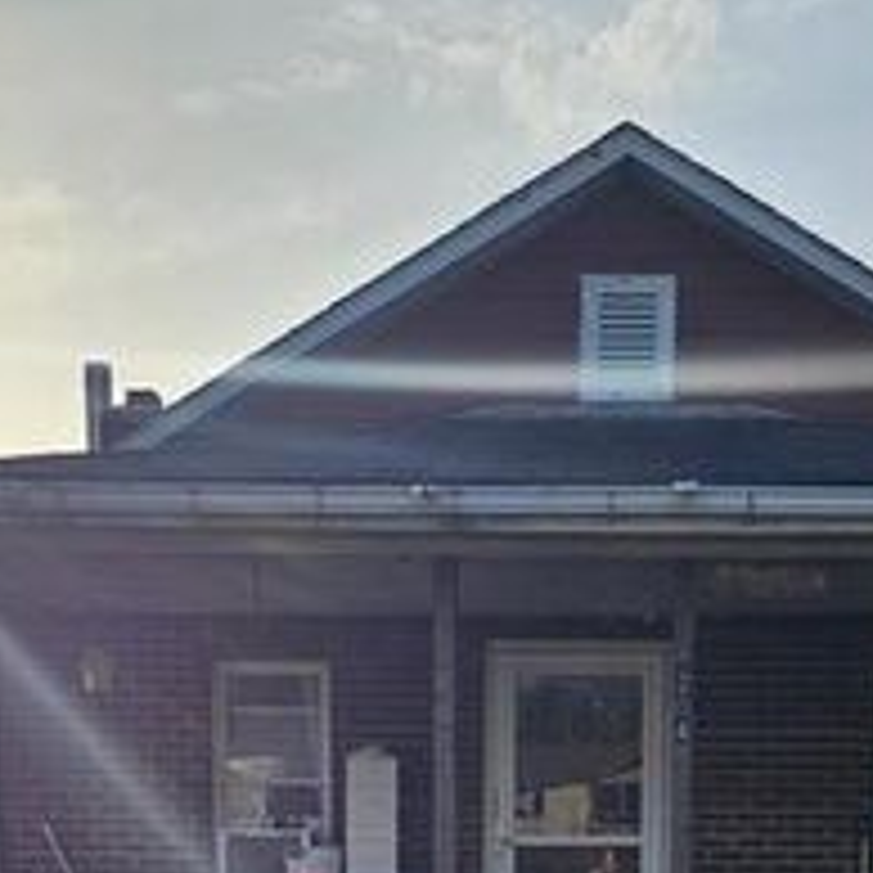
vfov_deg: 22.6
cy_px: 1055
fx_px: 1997
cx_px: 544
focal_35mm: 70
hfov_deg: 24.6
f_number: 1.7
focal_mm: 6.3
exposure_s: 1/907
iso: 10
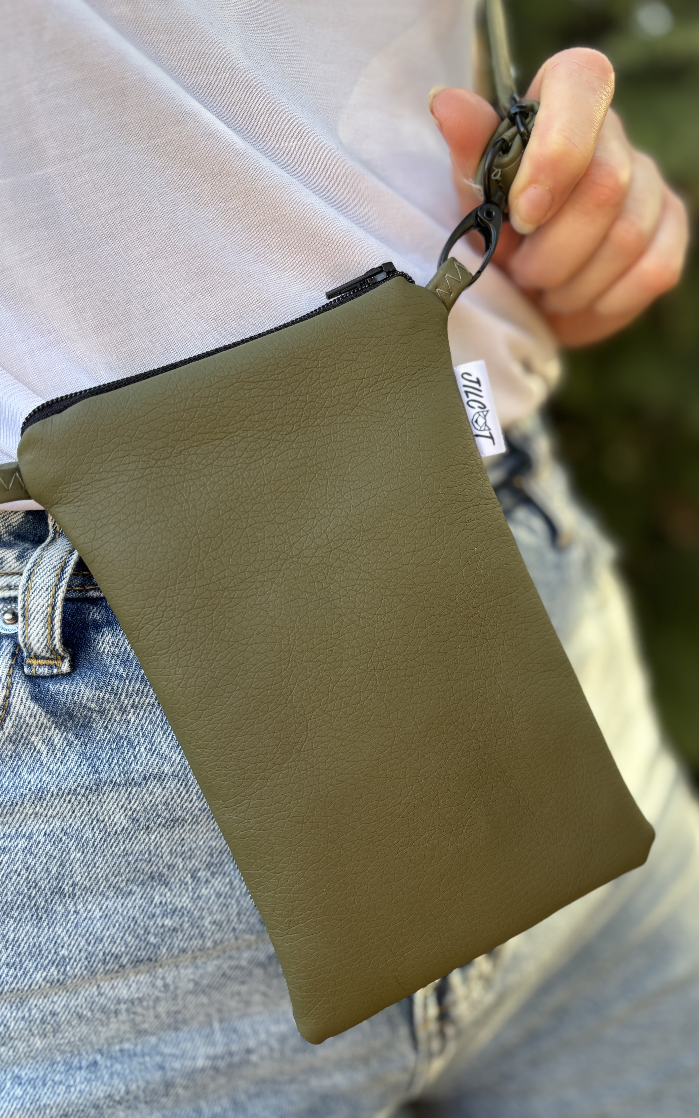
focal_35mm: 28
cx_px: 393
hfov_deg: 44.5
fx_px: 853
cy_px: 550
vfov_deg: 66.5
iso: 40
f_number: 1.6
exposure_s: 1/121
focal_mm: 5.96
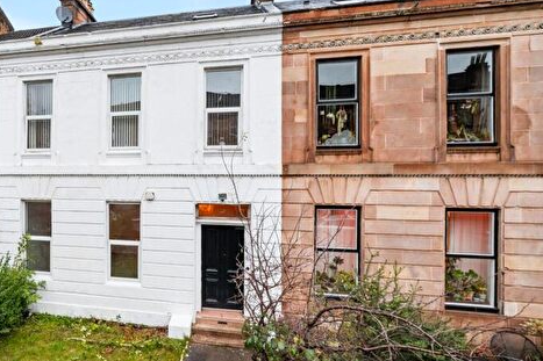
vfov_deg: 59.4
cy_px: 167
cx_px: 141
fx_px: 317
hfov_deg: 75.8
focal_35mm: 21
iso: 1600
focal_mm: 14
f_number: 5.6
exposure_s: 1/20
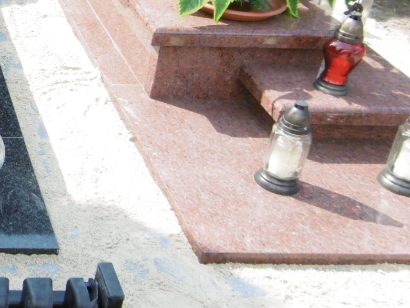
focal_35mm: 63
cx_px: -113
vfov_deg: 22.7
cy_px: 25
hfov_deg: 26.4
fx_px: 746
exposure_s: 1/320
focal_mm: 4.3
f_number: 3.1
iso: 100
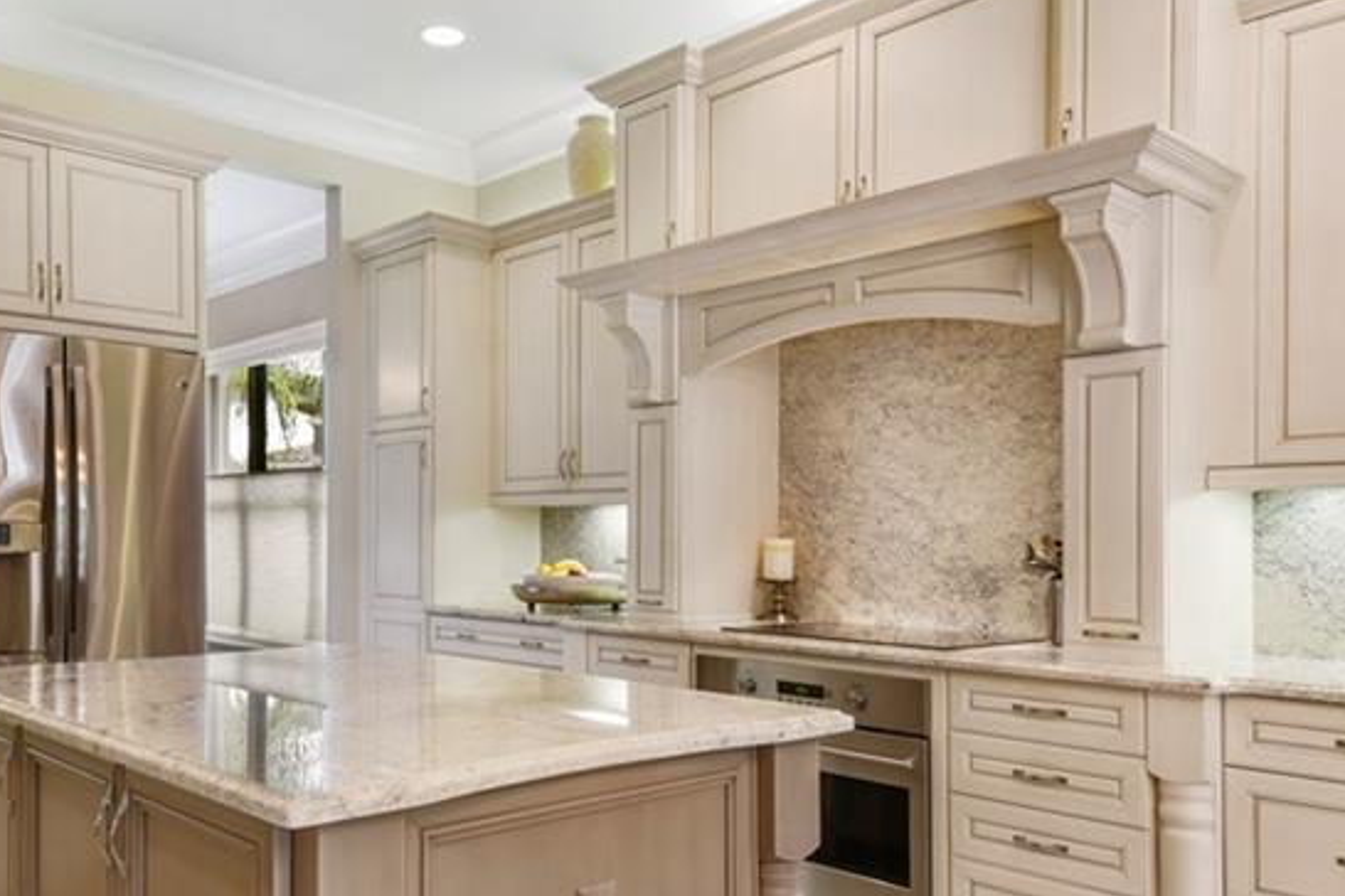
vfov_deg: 43.4
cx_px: 559
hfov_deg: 61.6
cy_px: 538
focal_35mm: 30
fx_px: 1121
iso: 400
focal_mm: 16
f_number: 11
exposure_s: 1/125
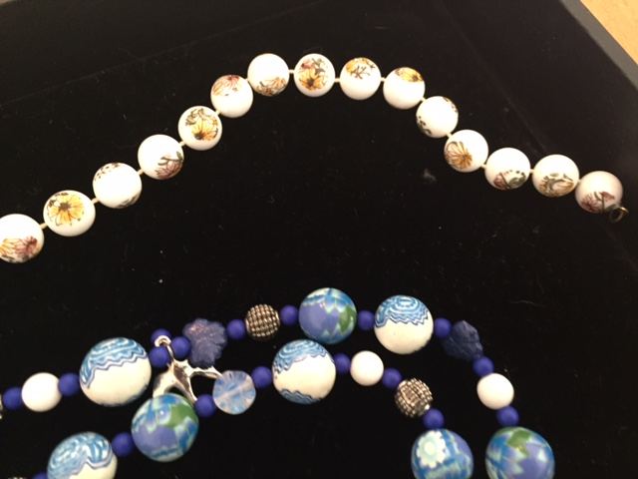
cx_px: 319
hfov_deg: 61.7
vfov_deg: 48.2
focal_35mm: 29
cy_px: 240
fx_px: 534
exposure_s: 1/20
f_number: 2.2
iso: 250
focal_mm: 4.15
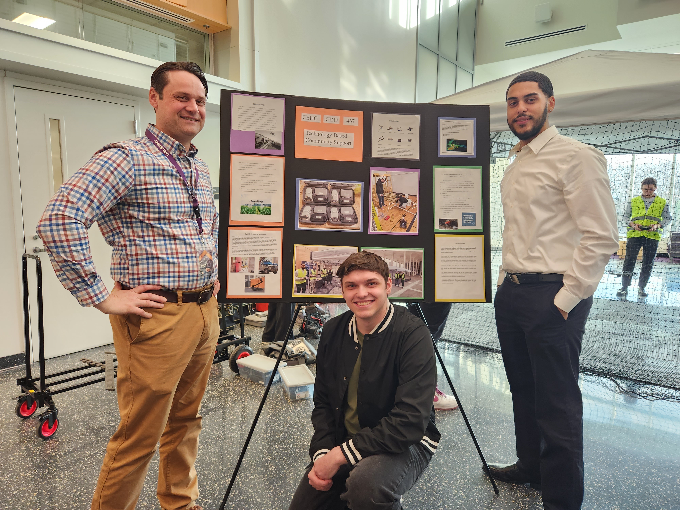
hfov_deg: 73.9
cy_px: 255
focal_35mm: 23
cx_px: 340
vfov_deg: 58.9
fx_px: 452
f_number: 1.8
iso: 200
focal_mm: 5.4
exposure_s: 1/180
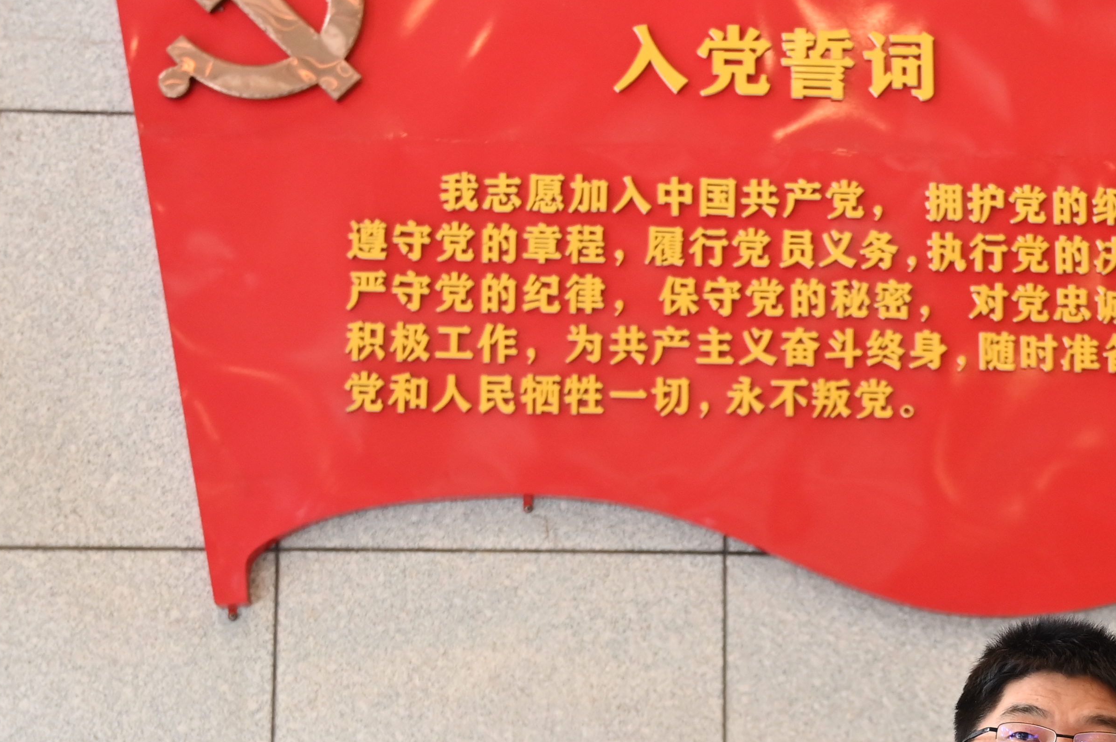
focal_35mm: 84
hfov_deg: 23.6
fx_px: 2610
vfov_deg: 16.0
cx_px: 959
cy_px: 668
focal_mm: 33.5
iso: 1250
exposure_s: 1/40
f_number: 4
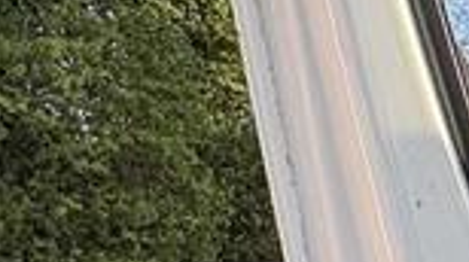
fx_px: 1105
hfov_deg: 17.1
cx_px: 956
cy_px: 408
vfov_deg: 12.7
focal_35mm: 89
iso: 50
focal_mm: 2.22
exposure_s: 1/270
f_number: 2.2
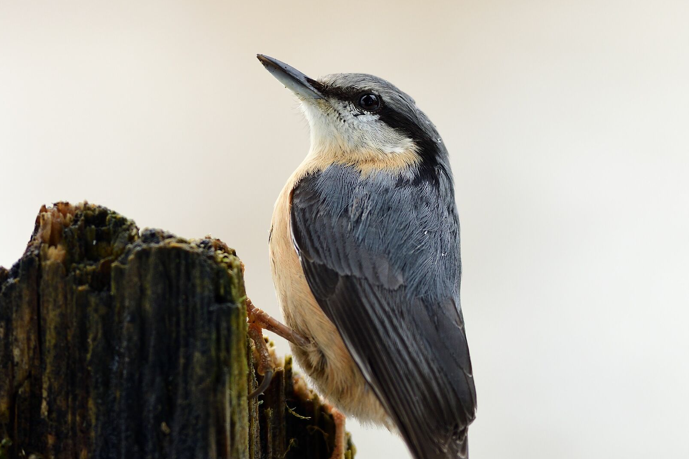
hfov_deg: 3.1
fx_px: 12899
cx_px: 485
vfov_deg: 2.0
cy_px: 273
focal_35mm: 674
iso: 360
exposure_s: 1/400
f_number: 4
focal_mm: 300
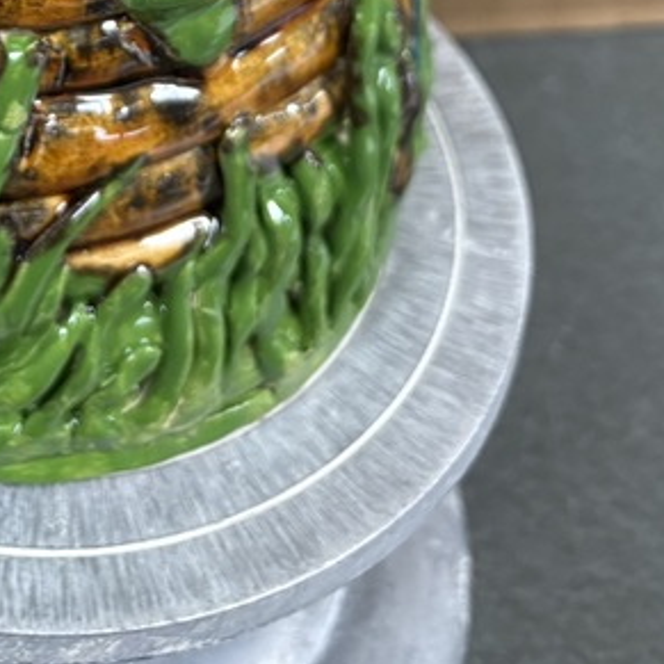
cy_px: -418
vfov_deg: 18.2
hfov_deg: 20.7
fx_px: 1758
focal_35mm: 81
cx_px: 14
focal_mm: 5.96
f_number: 1.6
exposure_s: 1/60
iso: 200
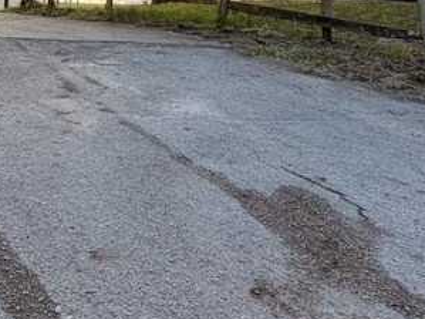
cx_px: 84
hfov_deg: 38.2
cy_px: -117
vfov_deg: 25.2
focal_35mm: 48
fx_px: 589
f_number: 2.2
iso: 40
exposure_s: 1/245
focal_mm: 2.22
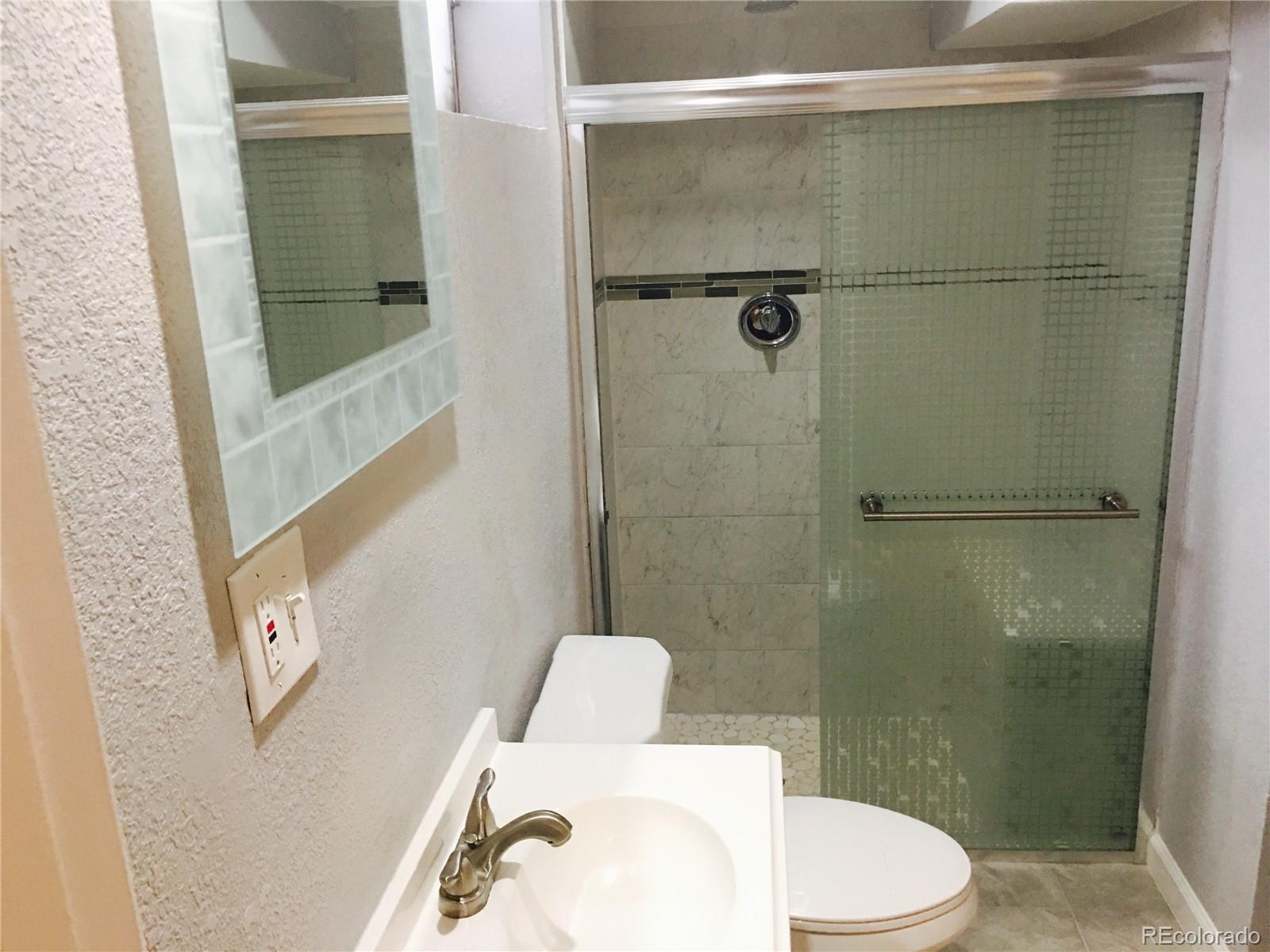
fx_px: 1064
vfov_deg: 48.2
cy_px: 476
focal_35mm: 29
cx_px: 635
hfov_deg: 61.7
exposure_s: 1/15
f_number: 2.2
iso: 80
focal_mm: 4.15
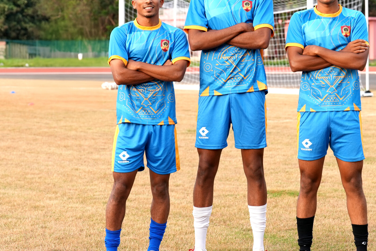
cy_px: 87
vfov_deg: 11.9
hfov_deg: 17.8
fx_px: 1202
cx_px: 228
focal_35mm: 115
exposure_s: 1/500
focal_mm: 72
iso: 1000
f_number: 5.6
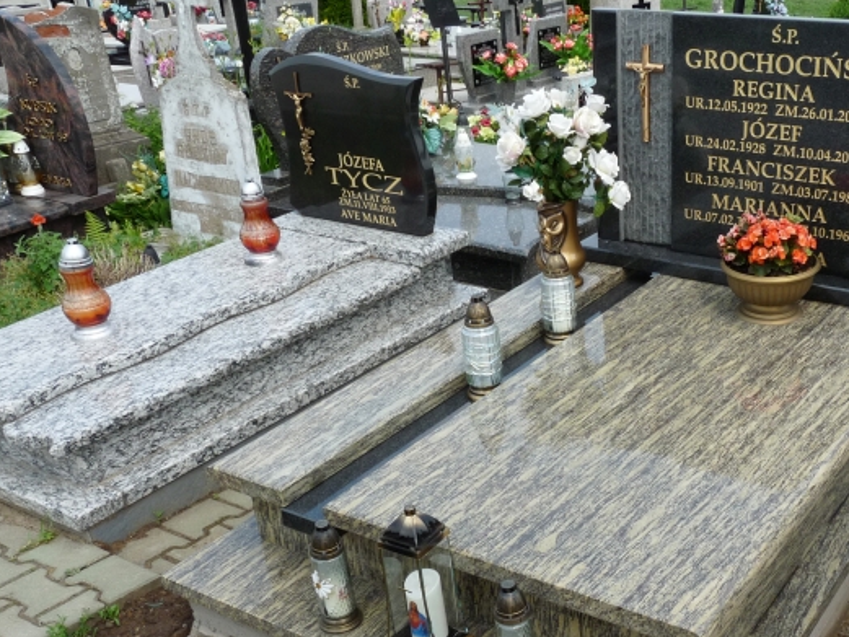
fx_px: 1055
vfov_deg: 33.3
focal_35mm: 43
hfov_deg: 42.6
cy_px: 435
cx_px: 631
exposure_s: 1/250
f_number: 5.6
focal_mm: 4.9
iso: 100
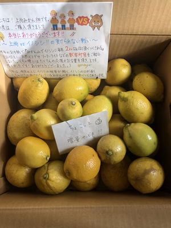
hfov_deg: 49.7
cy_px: 114
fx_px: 184
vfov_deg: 63.4
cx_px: 86
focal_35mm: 28
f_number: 1.8
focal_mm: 3.99
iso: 20
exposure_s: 1/296
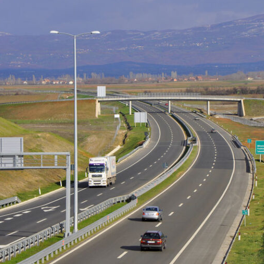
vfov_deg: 8.6
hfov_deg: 8.6
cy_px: 132
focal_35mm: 203
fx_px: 1748
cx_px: 148
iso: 200
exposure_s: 1/400
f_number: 10
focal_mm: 105
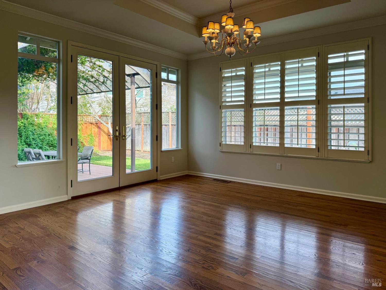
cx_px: 193
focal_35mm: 24
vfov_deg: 56.8
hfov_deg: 71.6
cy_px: 145
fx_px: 268
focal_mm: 6.76
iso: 100
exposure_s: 1/435
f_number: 1.78
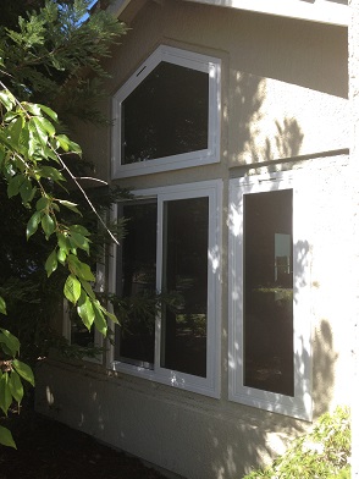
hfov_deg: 40.7
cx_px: 180
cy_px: 240
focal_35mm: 35
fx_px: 484
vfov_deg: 52.6
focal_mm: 4.28
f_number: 2.4
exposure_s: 1/525
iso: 50
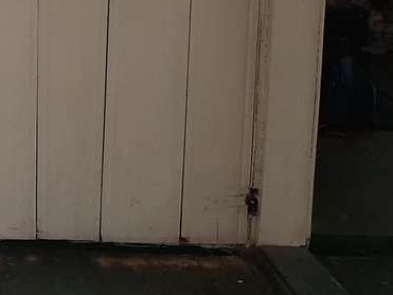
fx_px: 1193
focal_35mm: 105
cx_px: -334
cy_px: -104
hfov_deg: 15.7
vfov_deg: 13.5
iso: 64
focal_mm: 3.93
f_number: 1.7
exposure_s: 1/50
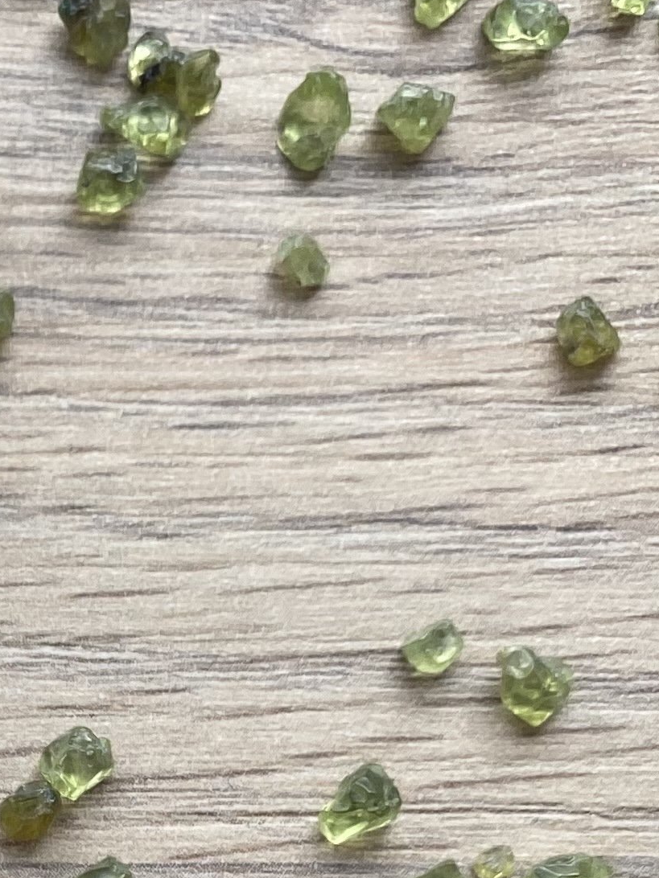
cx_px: -397
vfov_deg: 19.0
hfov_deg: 14.2
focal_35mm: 96
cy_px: 1126
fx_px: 2437
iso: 32
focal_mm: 4.25
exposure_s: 1/285
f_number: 1.8
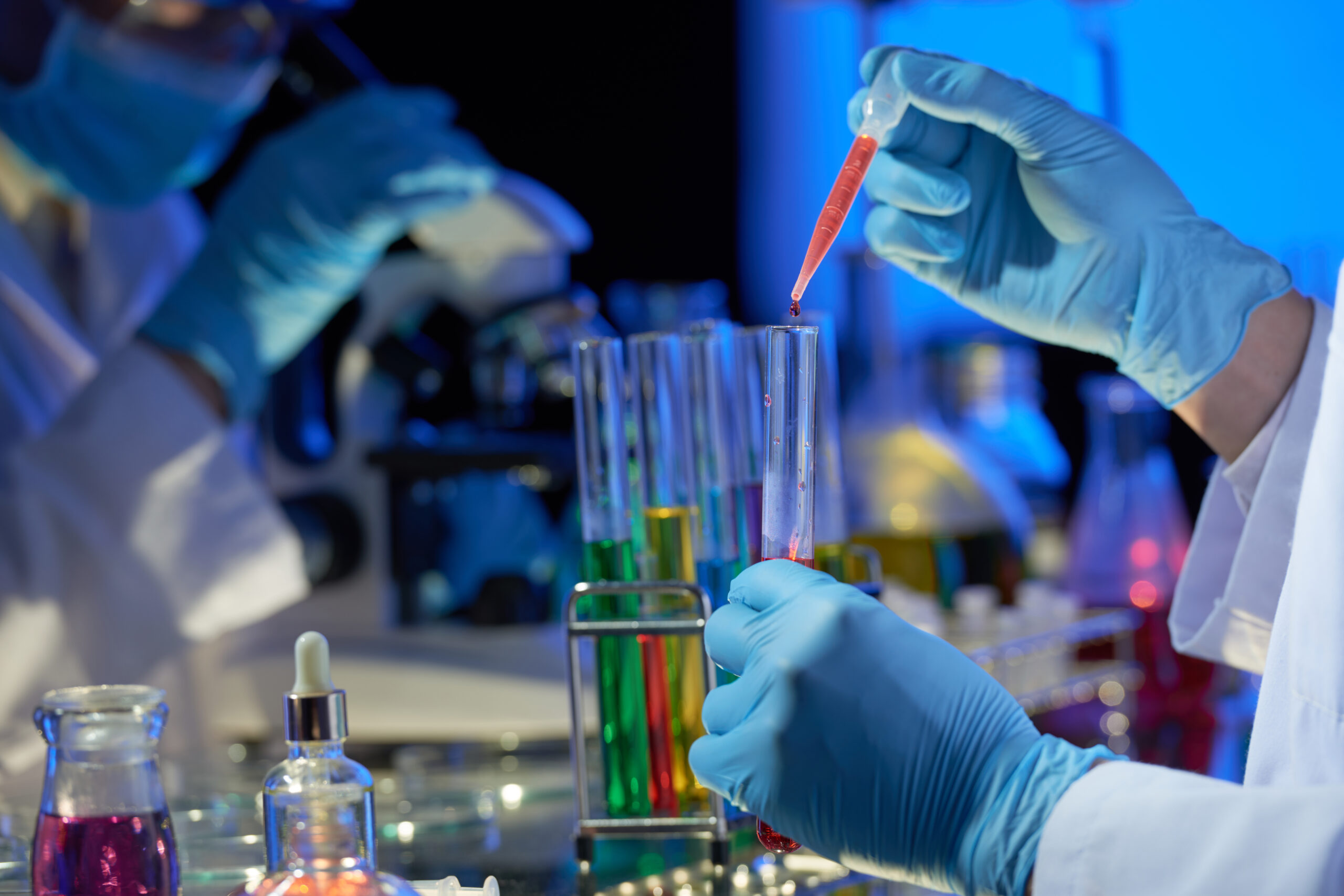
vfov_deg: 6.9
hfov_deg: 10.3
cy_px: 448
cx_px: 672
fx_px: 7468
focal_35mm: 200
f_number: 5.6
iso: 71
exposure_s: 1/125
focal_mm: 200
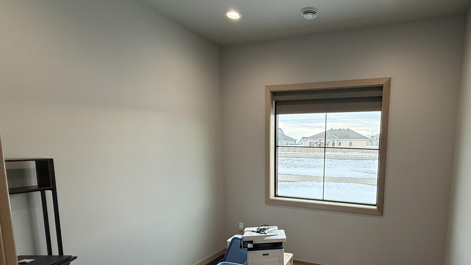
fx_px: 275
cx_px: 308
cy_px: 183
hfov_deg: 78.9
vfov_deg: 50.3
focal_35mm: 22
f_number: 2.2
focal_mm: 2.22
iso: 125
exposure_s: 1/120
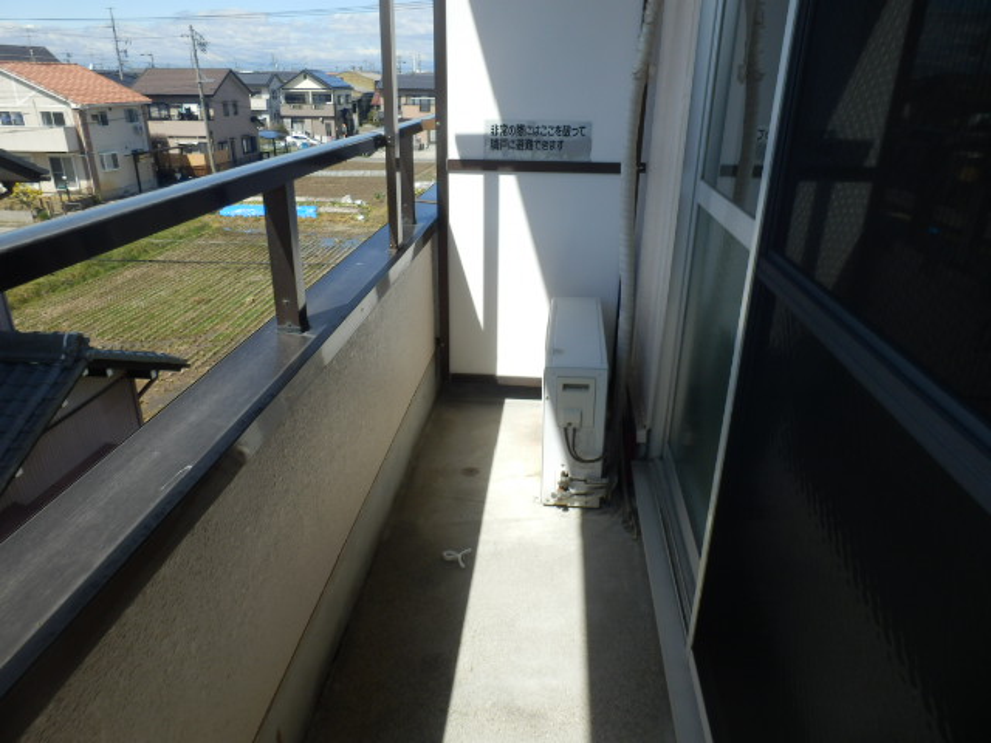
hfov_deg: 71.6
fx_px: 687
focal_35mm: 24
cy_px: 372
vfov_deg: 56.8
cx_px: 496
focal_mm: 4.2
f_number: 7.9
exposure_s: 1/160
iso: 80
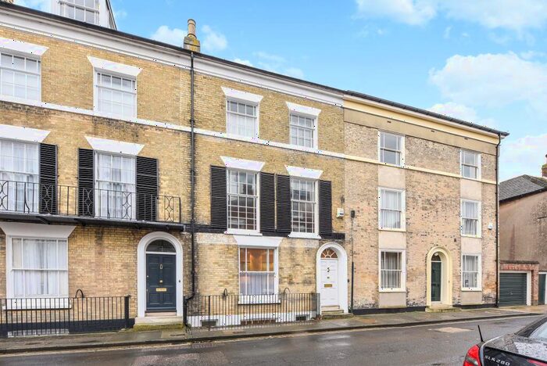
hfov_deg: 96.7
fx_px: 243
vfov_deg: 73.9
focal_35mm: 16
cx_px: 274
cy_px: 183
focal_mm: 16
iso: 500
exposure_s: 1/40
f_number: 8
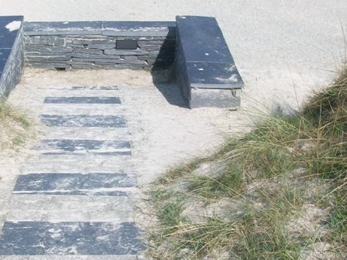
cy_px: 112
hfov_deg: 32.5
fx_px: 592
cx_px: 121
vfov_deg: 24.8
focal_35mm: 59
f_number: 5.5
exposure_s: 1/314
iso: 64
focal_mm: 5.7
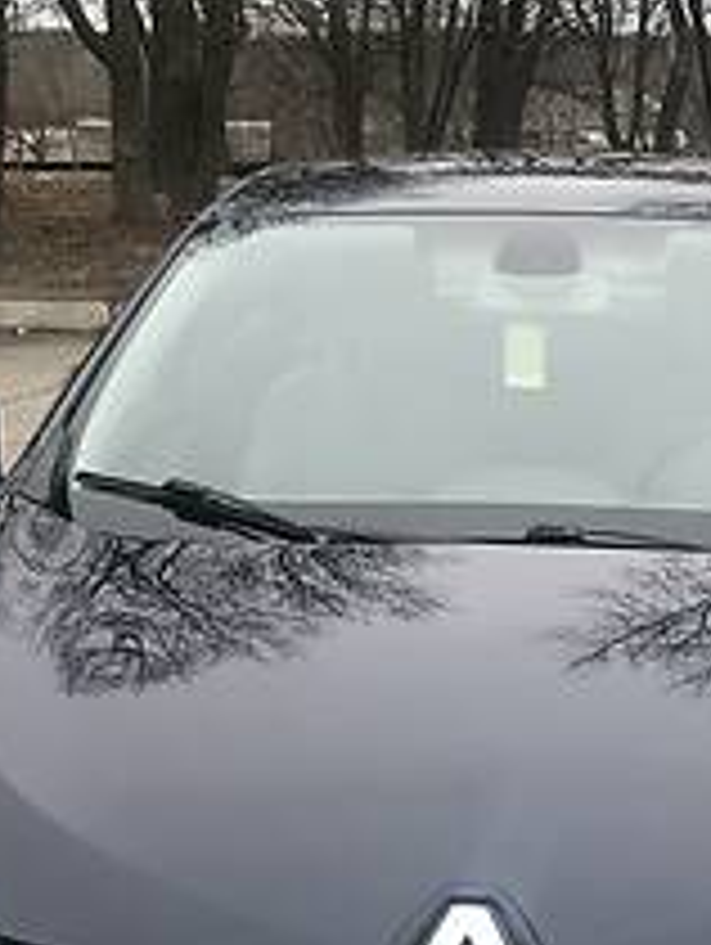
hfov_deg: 18.4
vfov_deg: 24.3
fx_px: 2186
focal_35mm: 80
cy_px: 572
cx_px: 526
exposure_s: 1/394
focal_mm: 4
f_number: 1.8
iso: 20
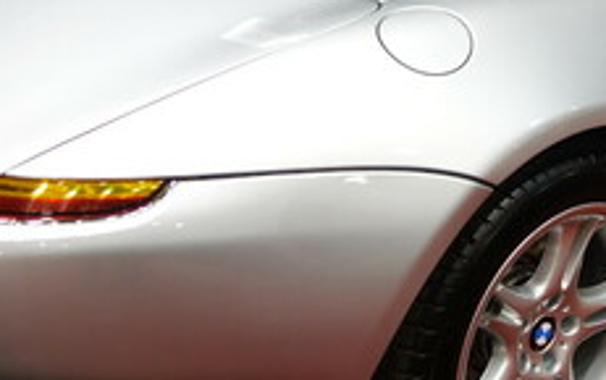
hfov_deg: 27.5
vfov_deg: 17.5
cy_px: 73
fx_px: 1224
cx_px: 435
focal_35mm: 74
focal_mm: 10.4
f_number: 1.8
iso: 200
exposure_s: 1/30
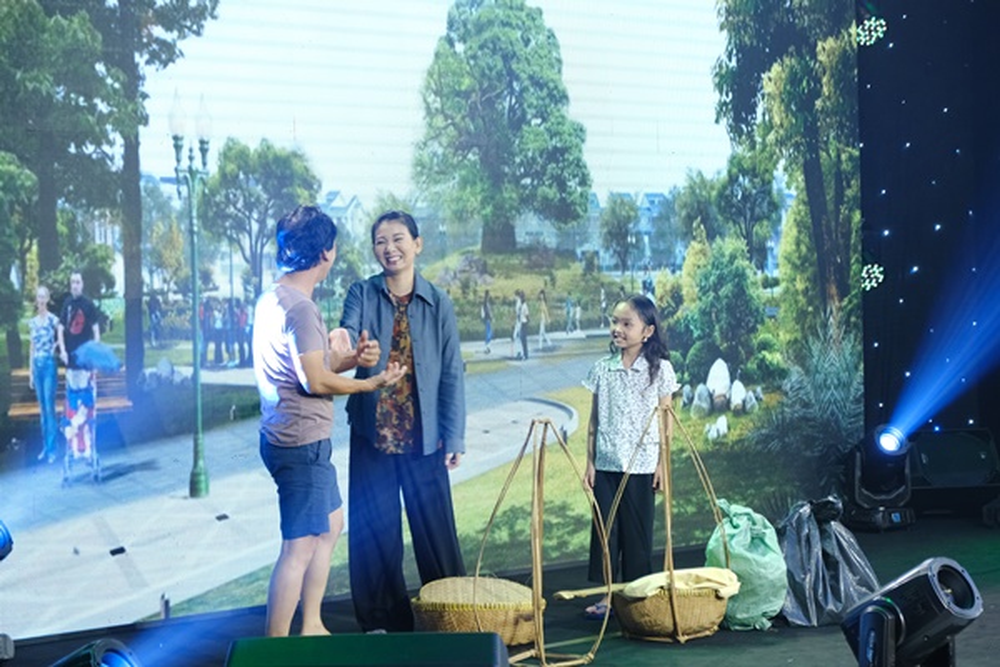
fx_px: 2305
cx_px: 500
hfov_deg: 24.5
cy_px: 334
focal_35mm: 83
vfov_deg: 16.5
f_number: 4
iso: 1600
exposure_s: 1/60
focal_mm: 55
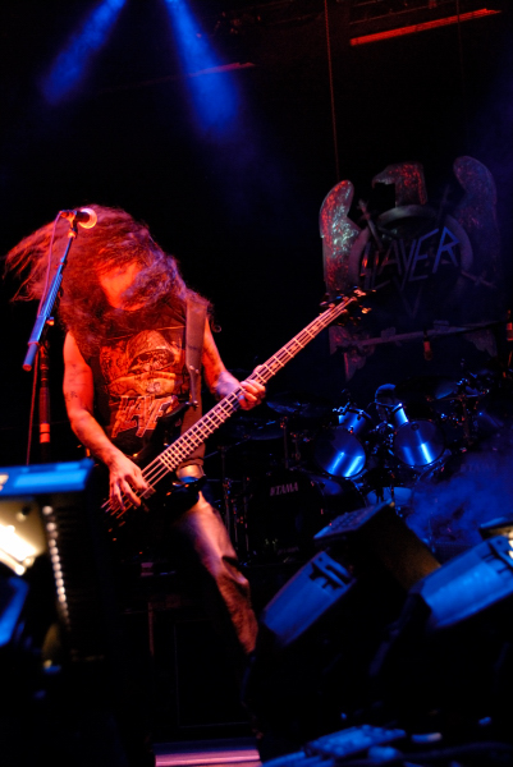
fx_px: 1152
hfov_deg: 25.1
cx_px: 256
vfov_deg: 36.8
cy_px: 384
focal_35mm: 54
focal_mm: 36
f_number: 4.2
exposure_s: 1/80
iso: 1000
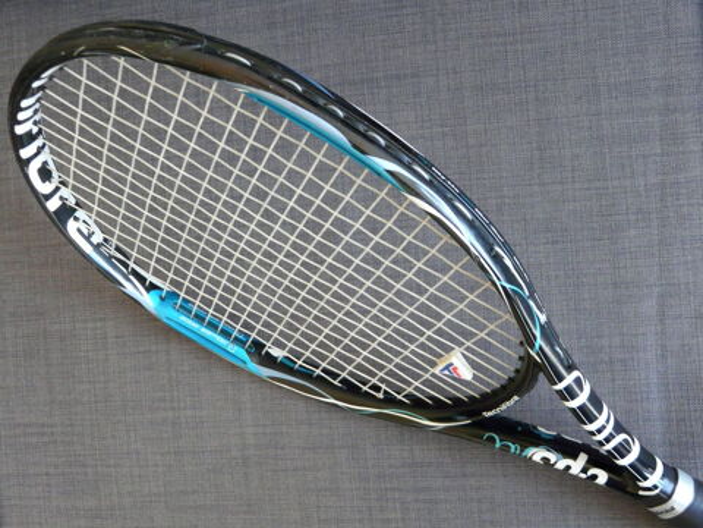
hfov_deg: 51.4
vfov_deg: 39.7
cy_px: 264
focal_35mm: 36
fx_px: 731
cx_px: 352
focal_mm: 5.9
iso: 400
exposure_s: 1/60
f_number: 2.8
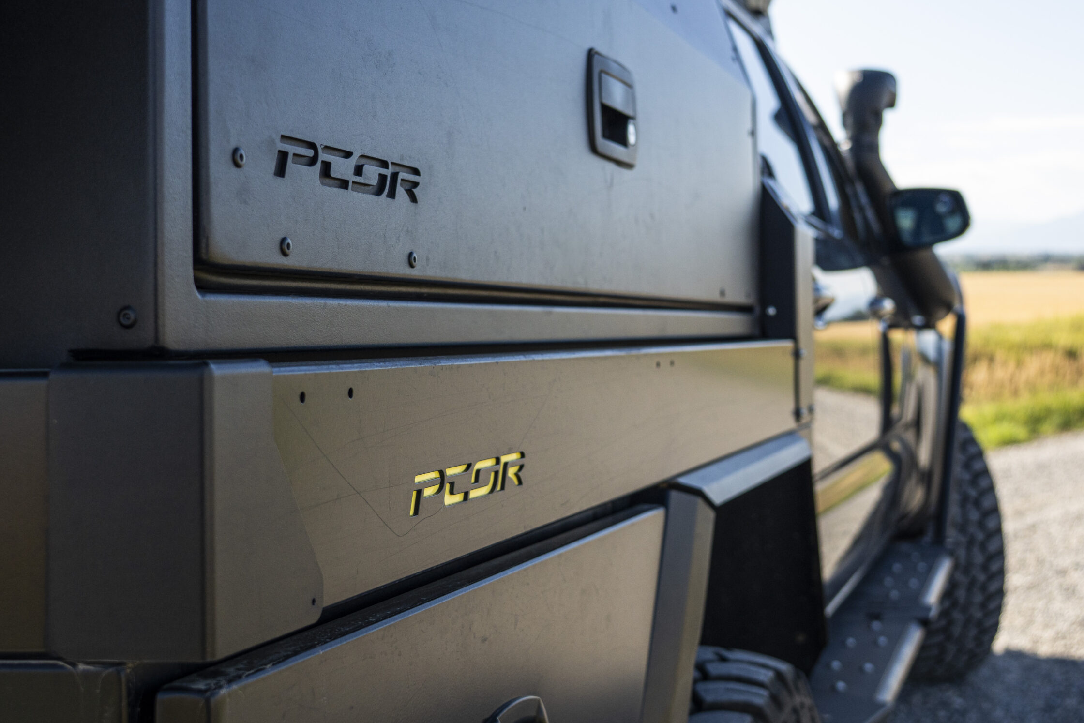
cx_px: 608
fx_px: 1445
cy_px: 327
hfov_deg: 41.0
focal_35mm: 48
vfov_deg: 28.1
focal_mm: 28
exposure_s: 1/1250
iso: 400
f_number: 4
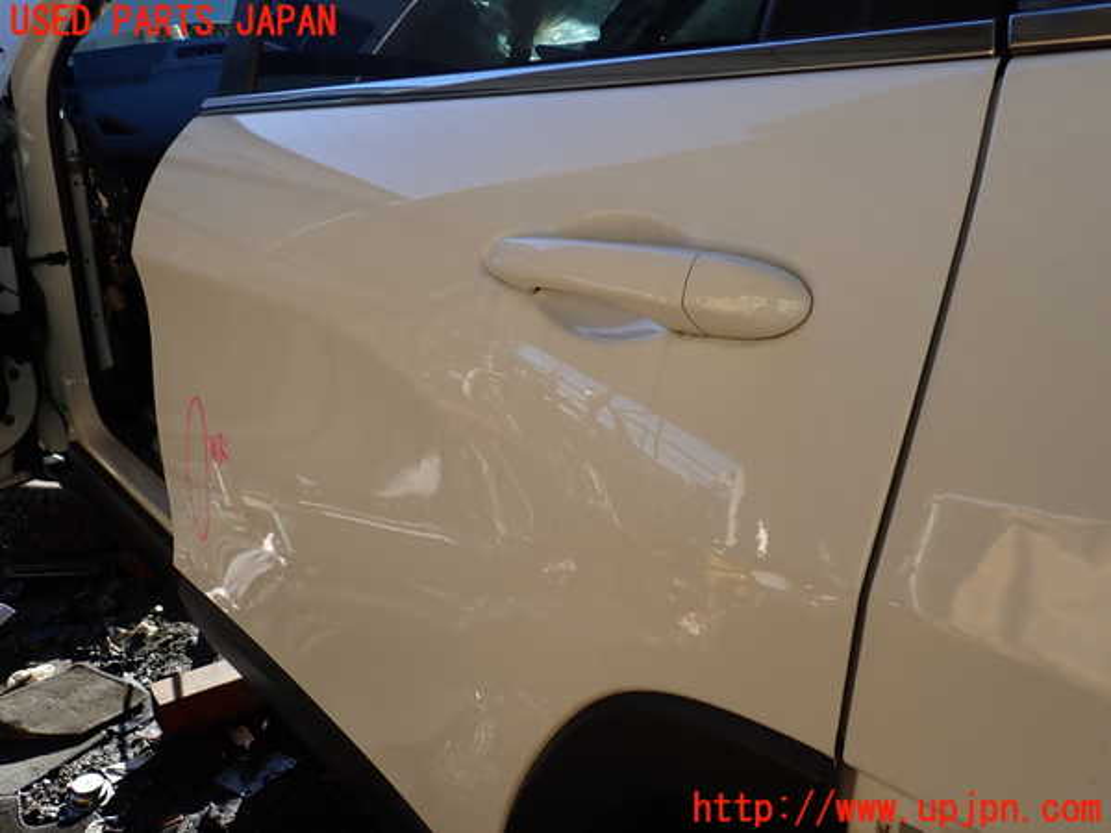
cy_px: 416
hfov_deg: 60.0
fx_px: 963
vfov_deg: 46.8
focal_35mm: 30
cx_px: 556
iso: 100
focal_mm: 5.4
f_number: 3.2
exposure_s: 1/400
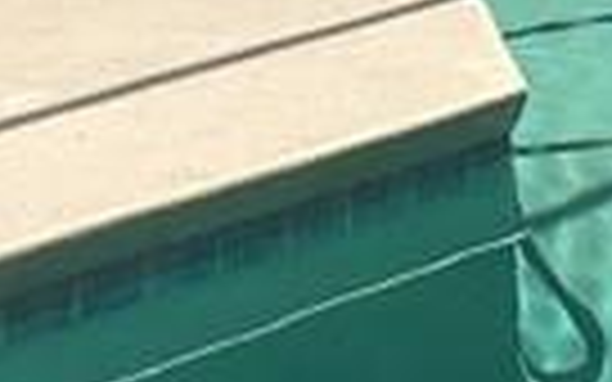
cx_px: 495
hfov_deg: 9.1
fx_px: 3853
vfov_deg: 5.6
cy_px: -229
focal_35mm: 231
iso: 25
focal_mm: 4.15
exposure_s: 1/962
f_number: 2.2
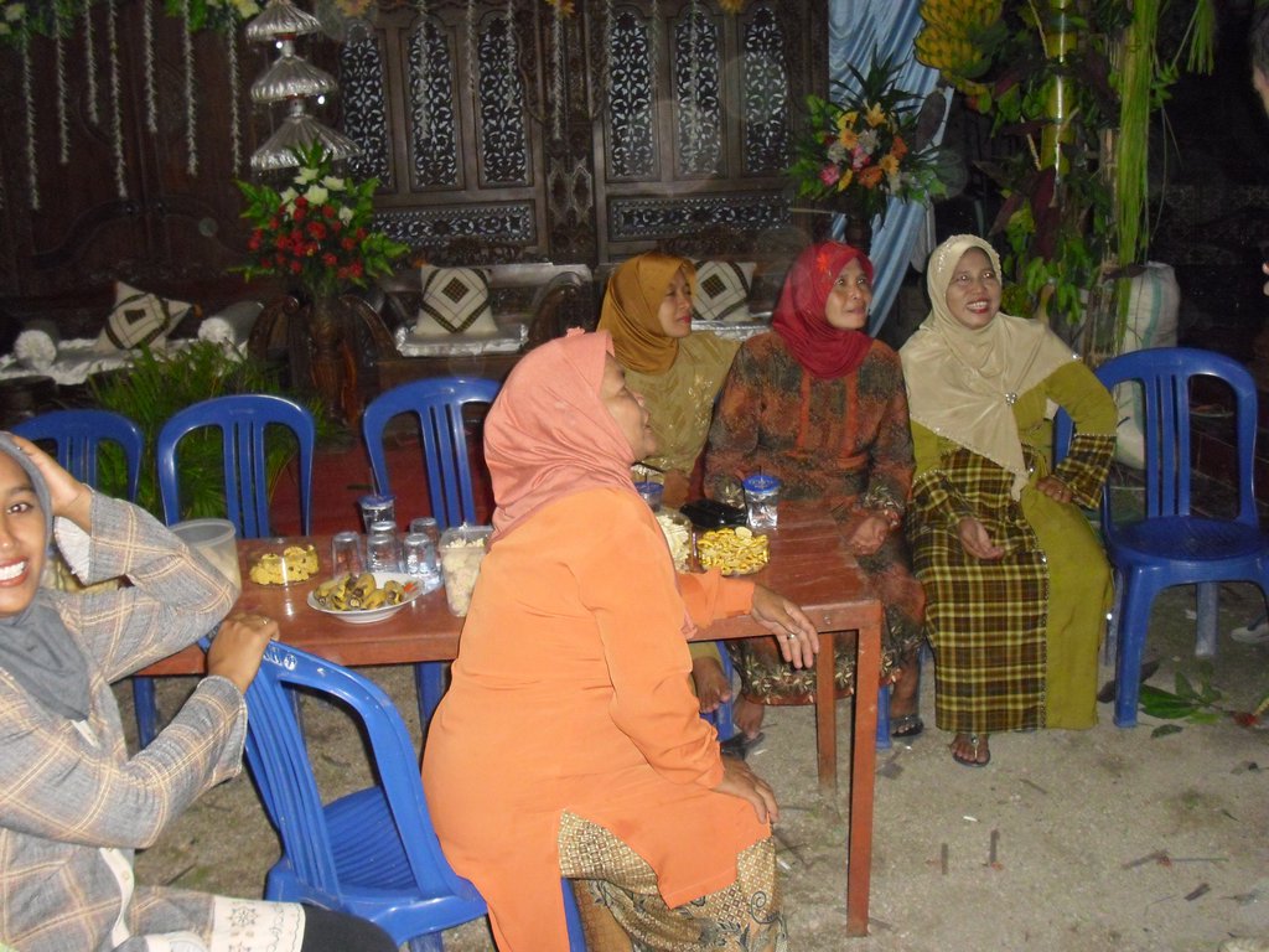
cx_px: 634
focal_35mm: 38
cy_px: 476
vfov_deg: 37.7
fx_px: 1393
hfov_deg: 49.0
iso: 400
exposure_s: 1/60
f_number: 2.8
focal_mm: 6.2
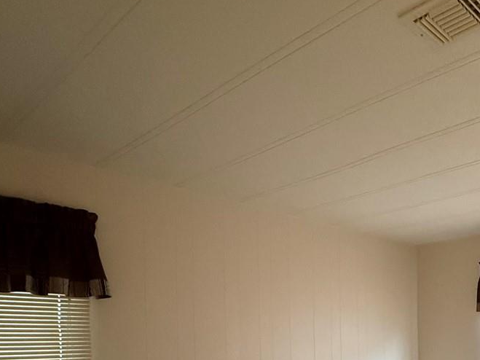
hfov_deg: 46.9
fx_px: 471
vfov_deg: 38.0
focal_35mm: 34
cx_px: 457
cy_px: 345
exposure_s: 1/60
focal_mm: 2.22
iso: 800
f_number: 2.2
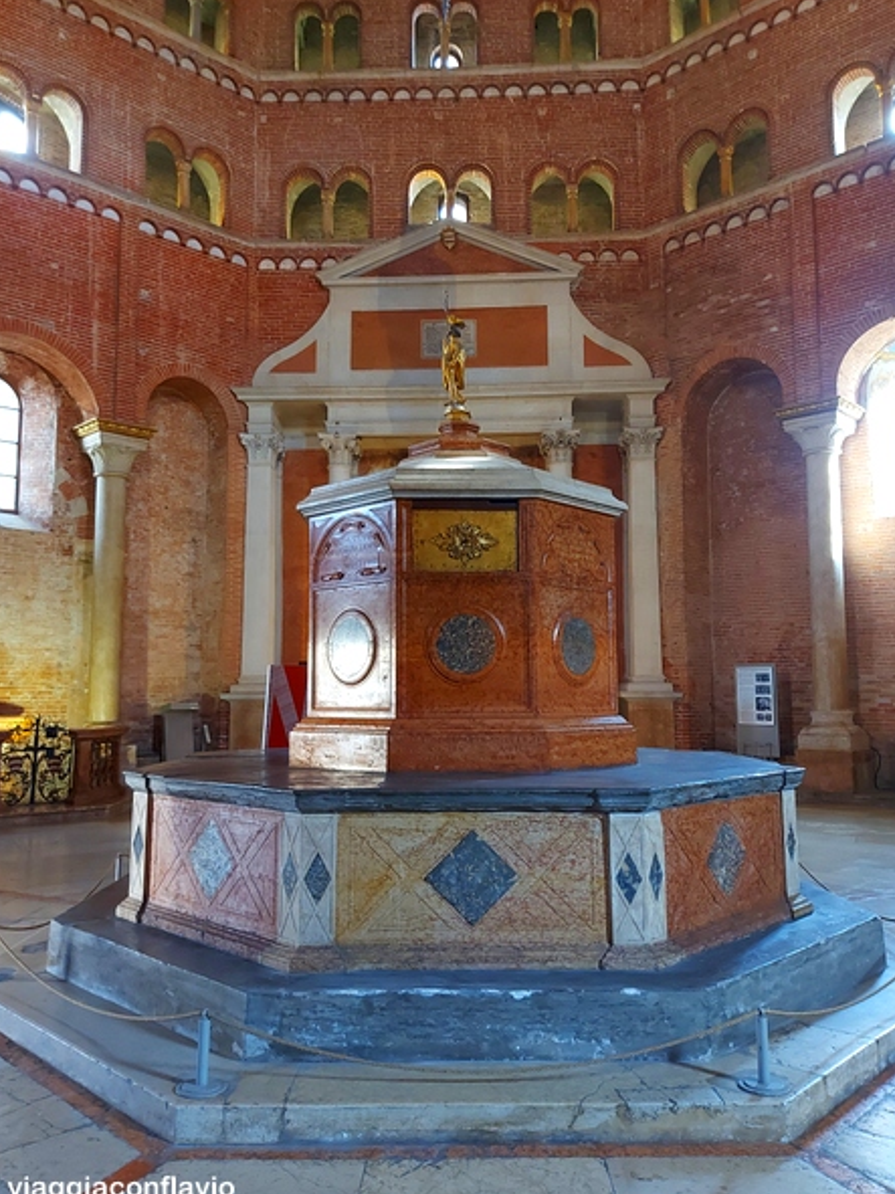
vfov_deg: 67.3
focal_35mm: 26
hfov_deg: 53.0
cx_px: 442
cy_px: 594
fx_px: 897
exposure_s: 1/25
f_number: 1.8
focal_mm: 5.23
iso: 250
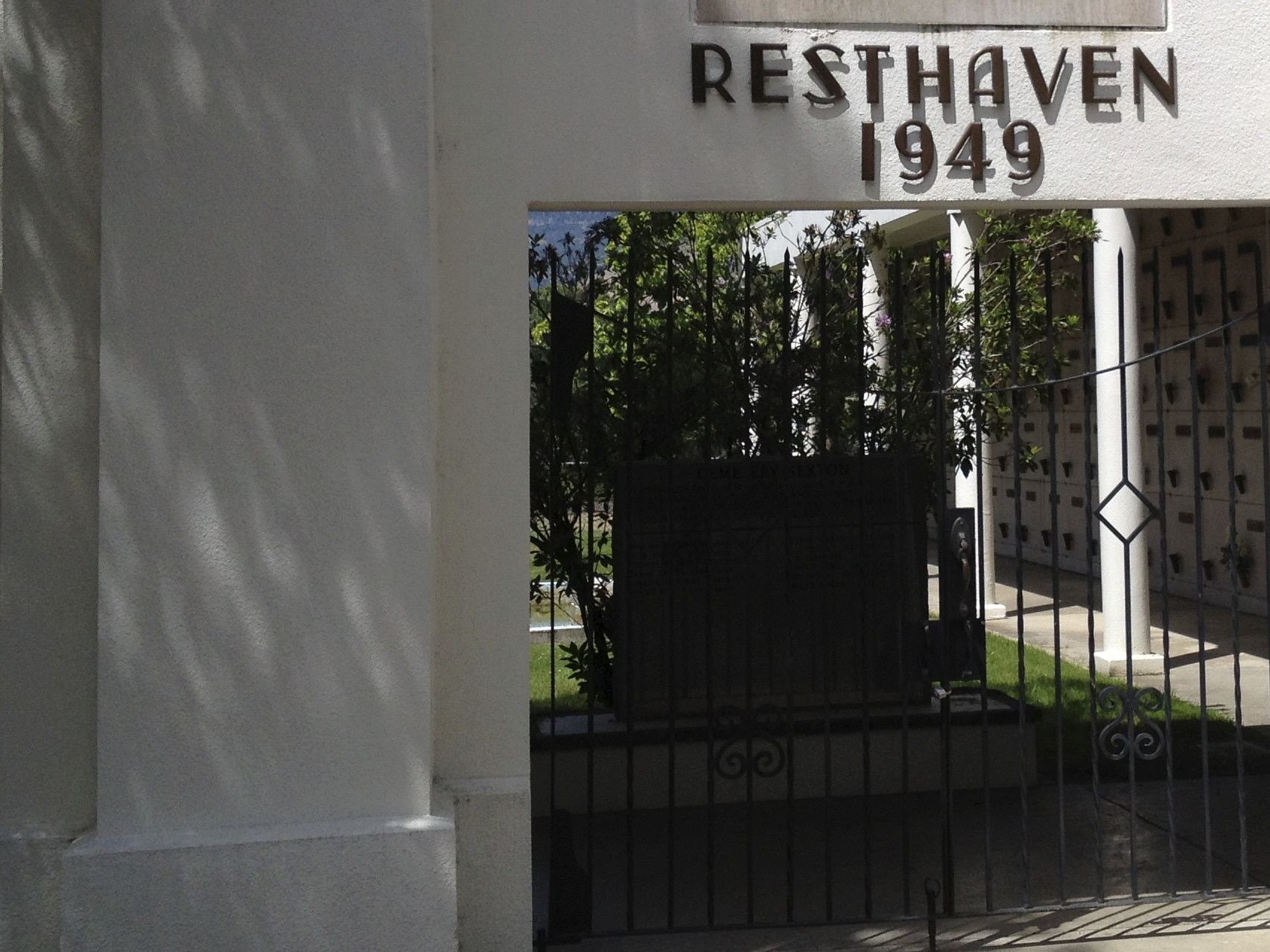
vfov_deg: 21.8
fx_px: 2458
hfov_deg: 28.7
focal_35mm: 67
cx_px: 888
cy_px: 253
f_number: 2.4
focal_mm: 4.28
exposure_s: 1/1905
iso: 50
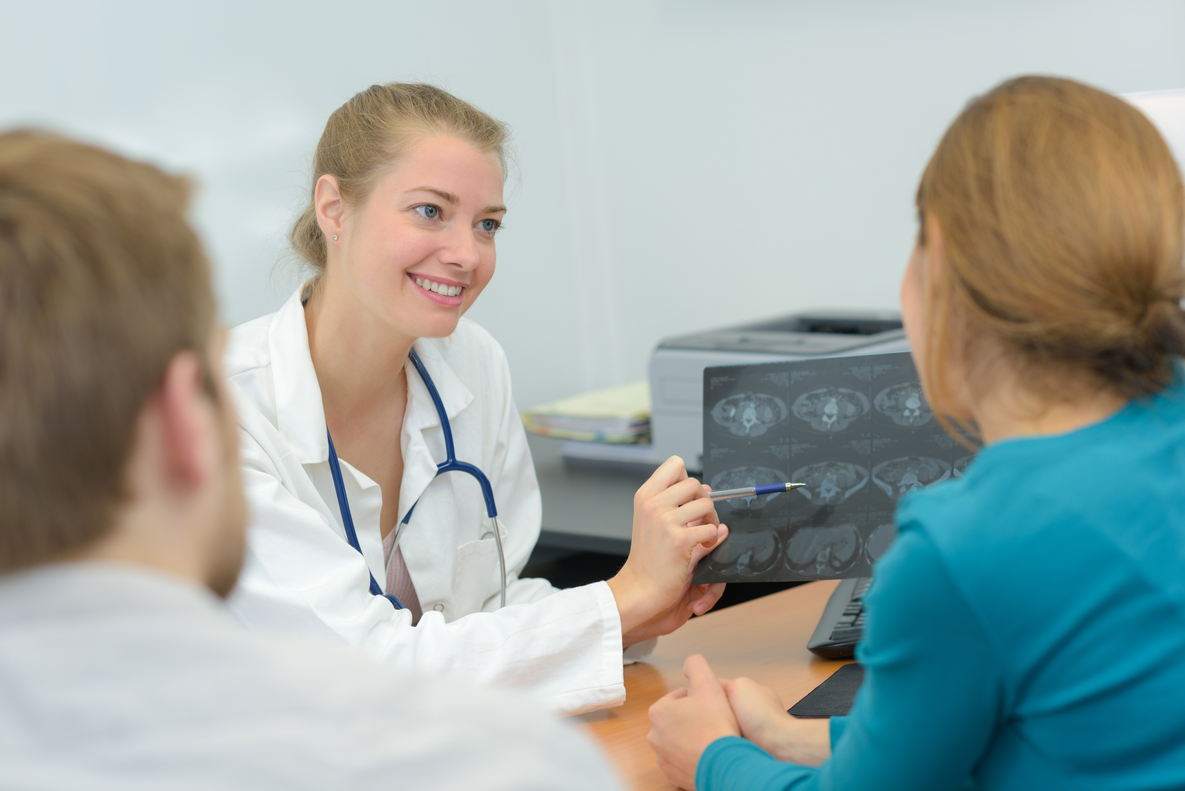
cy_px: 396
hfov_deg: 23.9
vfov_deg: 16.1
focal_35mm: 85
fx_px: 2799
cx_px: 592
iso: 320
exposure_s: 1/100
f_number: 3.5
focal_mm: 85
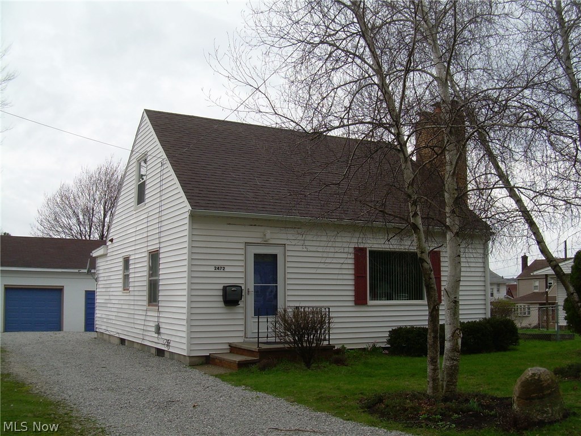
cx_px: 290
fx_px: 638
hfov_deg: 49.0
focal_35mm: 38
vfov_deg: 37.7
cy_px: 218
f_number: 4.6
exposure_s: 1/354
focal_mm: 6.3
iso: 50
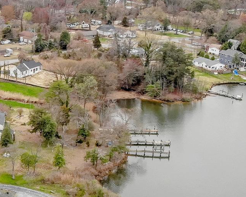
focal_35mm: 75
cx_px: -39
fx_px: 546
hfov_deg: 23.5
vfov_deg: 20.4
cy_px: 135
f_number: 2.8
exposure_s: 1/298
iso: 100
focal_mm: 4.5
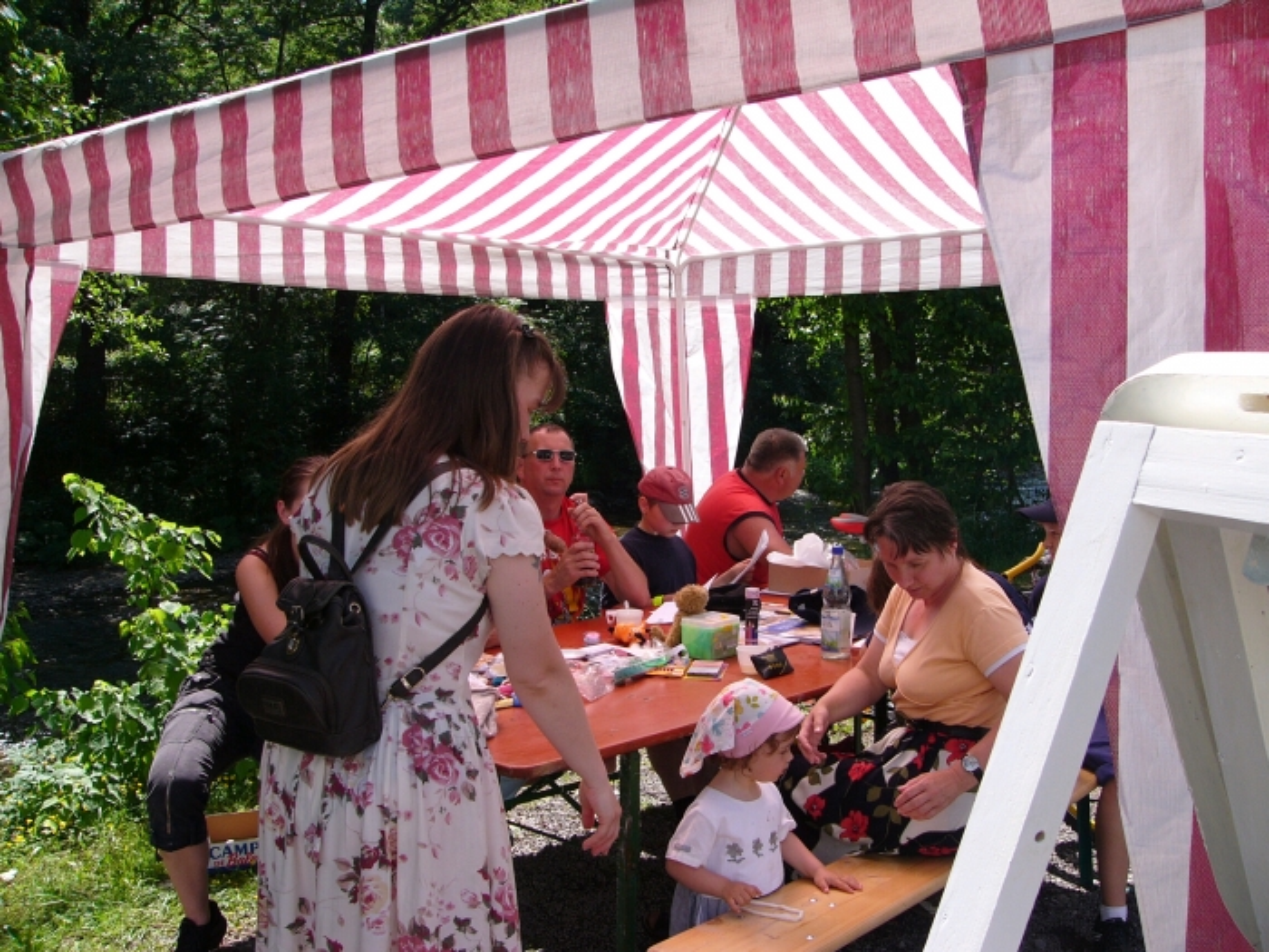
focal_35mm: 36
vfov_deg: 39.7
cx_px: 634
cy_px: 476
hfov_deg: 51.4
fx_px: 1320
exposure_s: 1/400
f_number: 3.3
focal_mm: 6
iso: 50
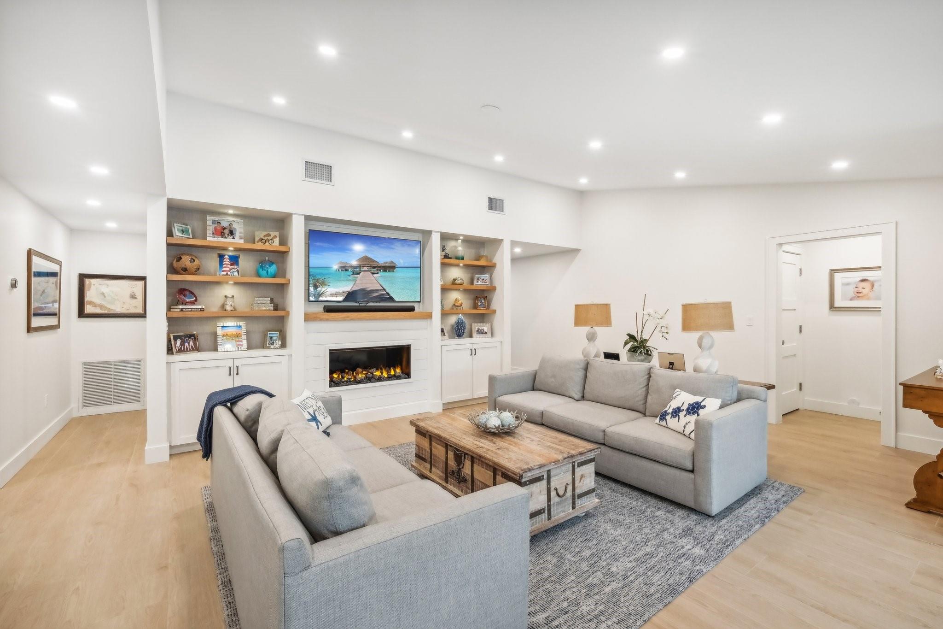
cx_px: 472
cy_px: 314
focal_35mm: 15
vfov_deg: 77.3
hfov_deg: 100.4
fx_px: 393
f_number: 8
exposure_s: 1/60
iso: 1600
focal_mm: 10
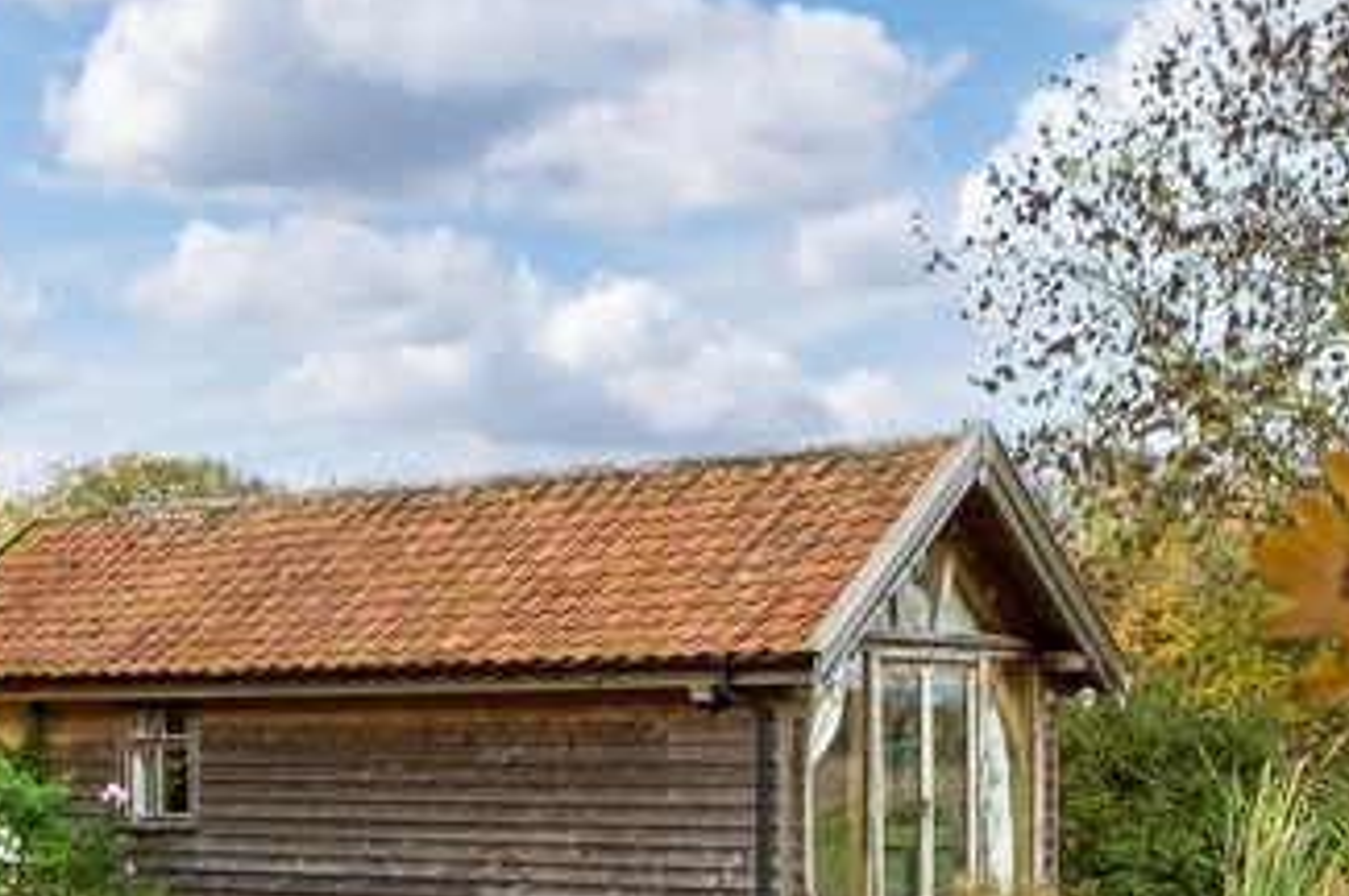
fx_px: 2658
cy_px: 562
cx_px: -793
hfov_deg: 22.3
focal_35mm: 71
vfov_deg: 19.1
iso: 160
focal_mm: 12.3
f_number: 9
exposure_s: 1/80
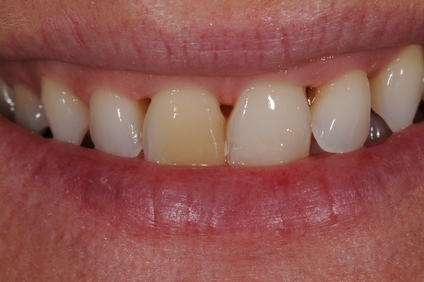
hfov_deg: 13.1
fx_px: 1853
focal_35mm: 158
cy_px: 141
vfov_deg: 8.7
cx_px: 212
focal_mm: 105
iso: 250
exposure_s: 1/200
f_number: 25
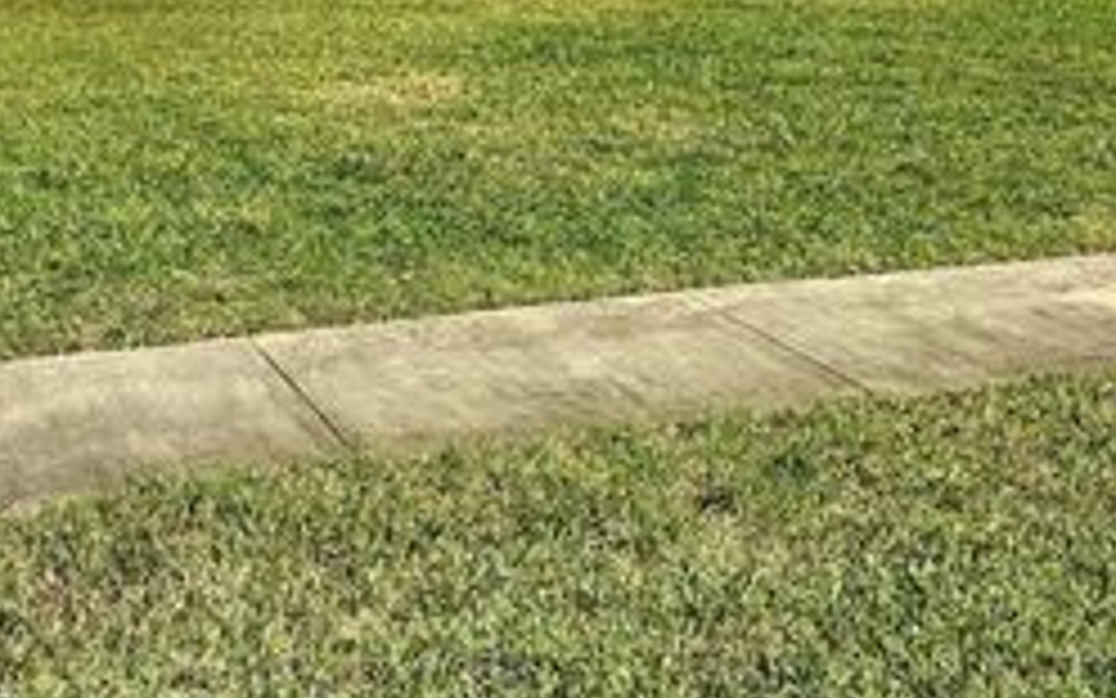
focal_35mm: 61
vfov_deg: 19.9
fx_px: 1855
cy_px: -160
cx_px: 454
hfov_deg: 33.4
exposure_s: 1/8130
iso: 80
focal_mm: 6.76
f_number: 1.78
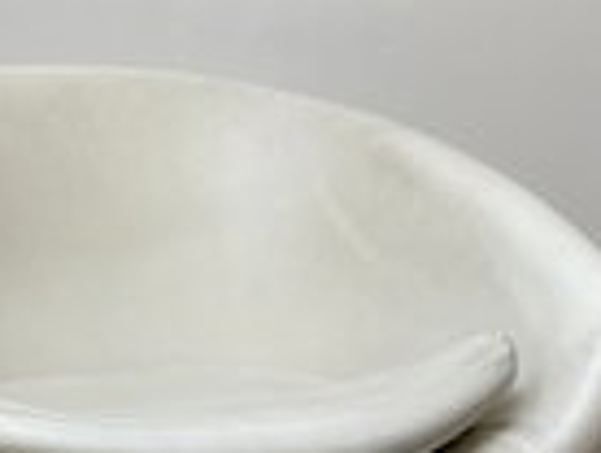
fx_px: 1252
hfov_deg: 26.8
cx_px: 185
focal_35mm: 72
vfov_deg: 19.6
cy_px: 507
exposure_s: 1/120
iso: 64
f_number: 1.8
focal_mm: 3
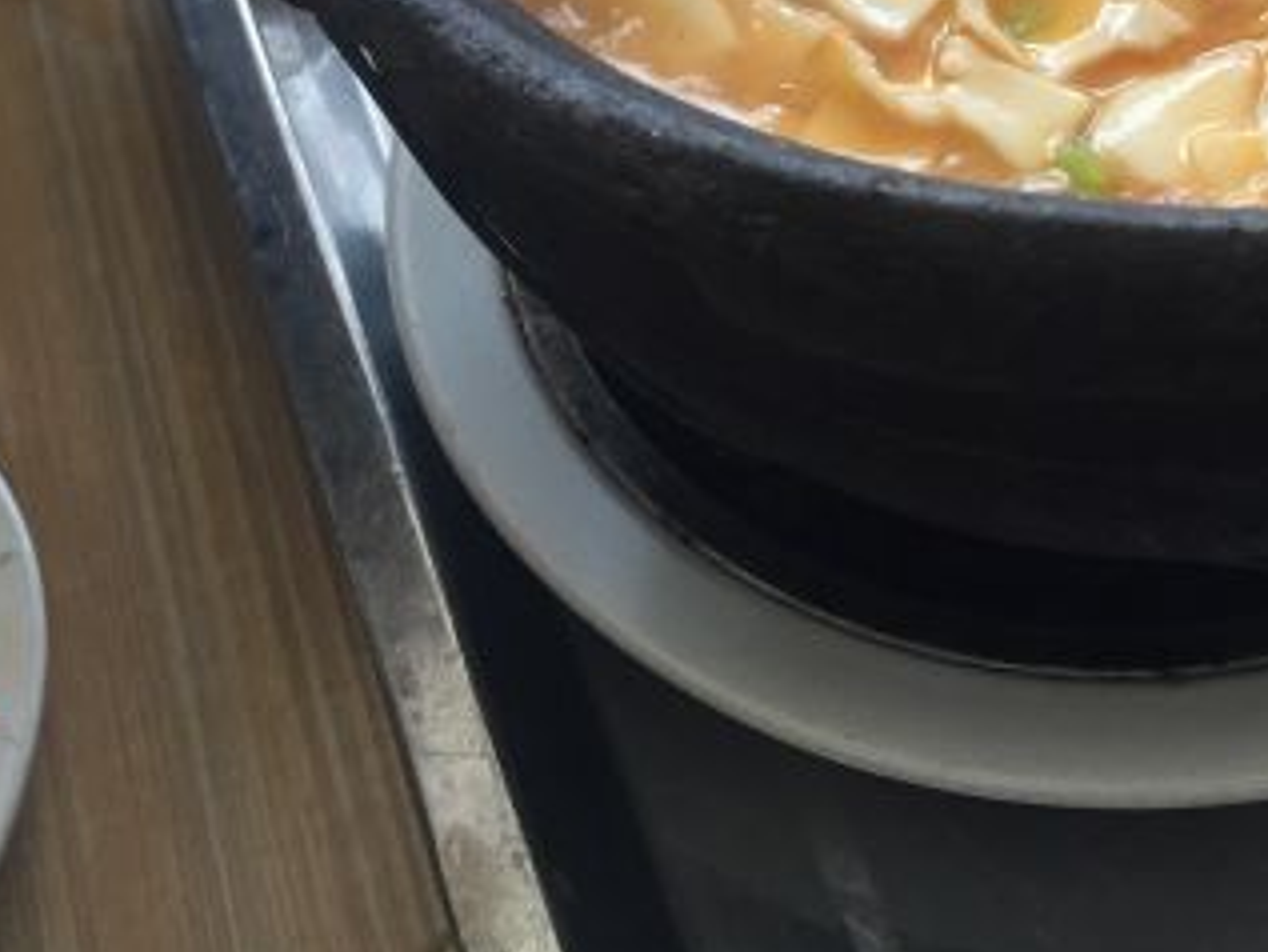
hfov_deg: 29.3
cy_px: -62
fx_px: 2345
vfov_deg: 21.9
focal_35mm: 64
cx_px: 1092
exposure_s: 1/33
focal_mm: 4.15
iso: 50
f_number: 2.2
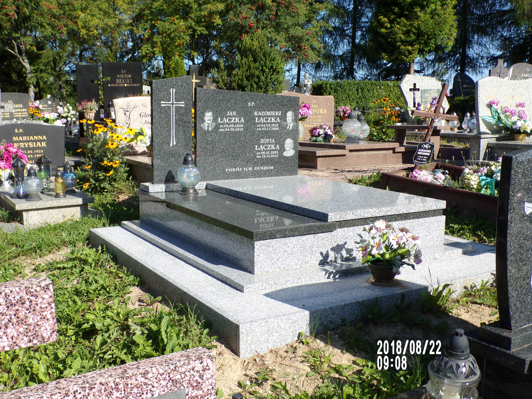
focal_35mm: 38
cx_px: 259
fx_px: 584
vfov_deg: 37.7
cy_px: 196
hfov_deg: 49.0
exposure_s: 1/400
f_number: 4.7
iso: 80
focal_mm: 6.6
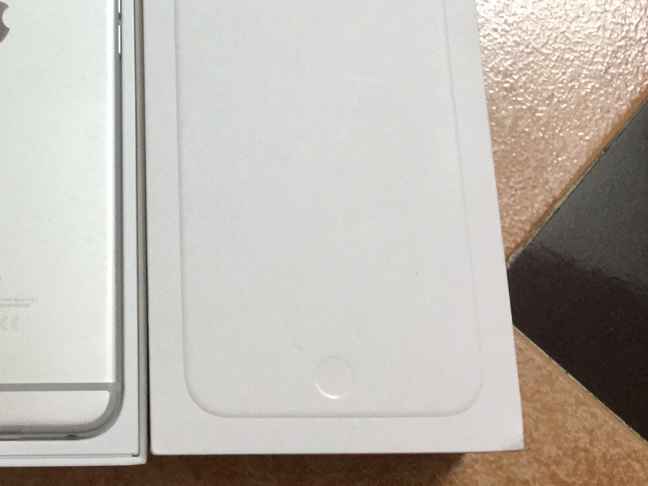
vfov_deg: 24.8
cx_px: 120
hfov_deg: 32.2
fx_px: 1086
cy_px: 97
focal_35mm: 58
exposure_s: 1/33
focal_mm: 3.3
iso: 160
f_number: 2.4
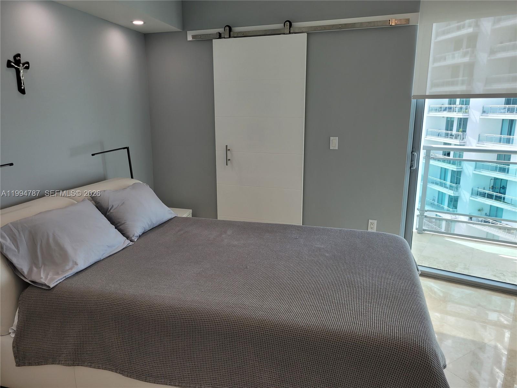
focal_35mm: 26
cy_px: 194
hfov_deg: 67.3
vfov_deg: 53.1
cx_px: 258
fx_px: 388
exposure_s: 1/212
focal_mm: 5.4
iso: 40
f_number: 1.8
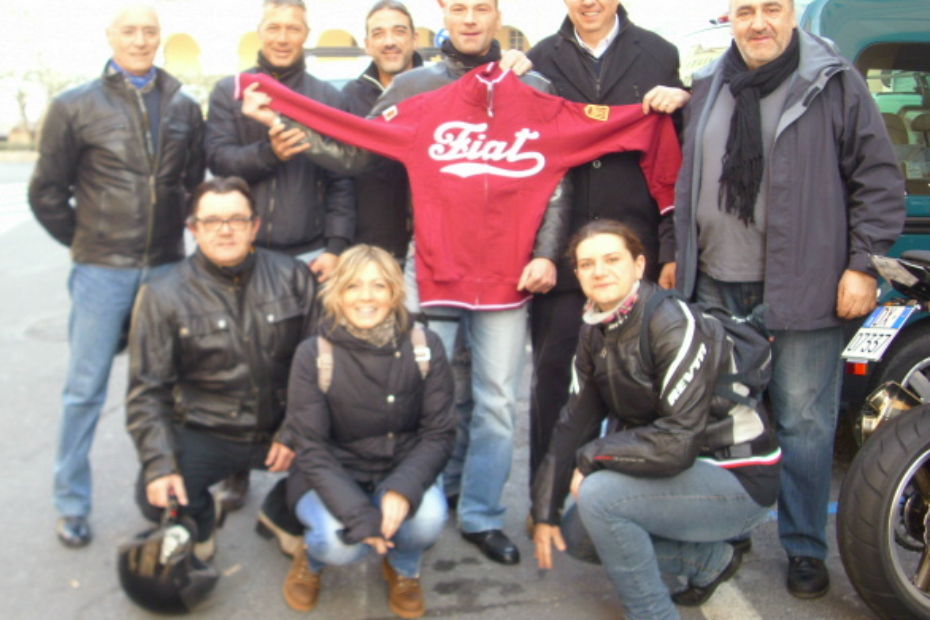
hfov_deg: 46.4
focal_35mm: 42
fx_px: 1085
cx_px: 446
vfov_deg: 31.9
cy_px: 298
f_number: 2.8
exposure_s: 1/60
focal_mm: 6.2
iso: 50
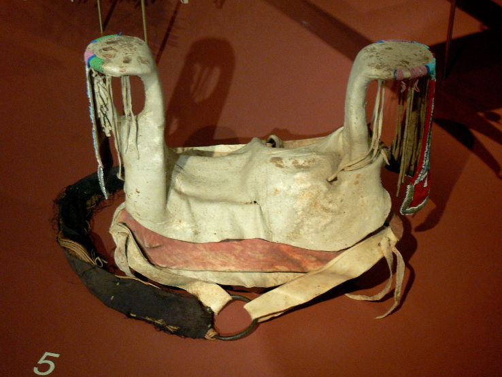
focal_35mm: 62
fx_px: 899
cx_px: 251
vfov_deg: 23.7
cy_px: 188
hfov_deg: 31.2
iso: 200
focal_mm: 11.6
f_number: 3.2
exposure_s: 1/4
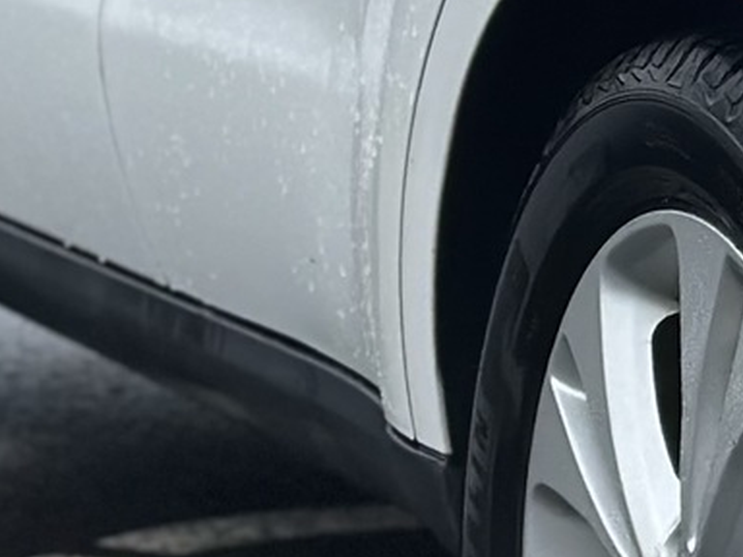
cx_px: 662
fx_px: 5495
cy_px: -300
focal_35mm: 256
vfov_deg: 5.7
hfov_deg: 7.7
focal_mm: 6.86
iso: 80
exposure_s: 1/1848
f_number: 1.78
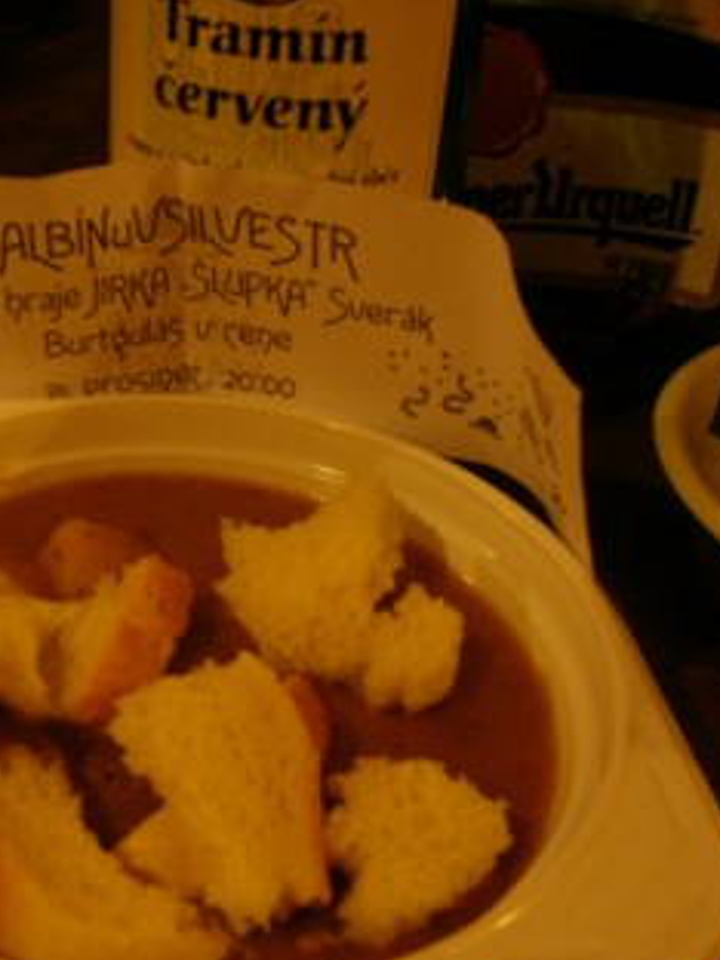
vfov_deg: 36.8
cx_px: 102
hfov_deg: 27.2
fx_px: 1442
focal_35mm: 52
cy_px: 492
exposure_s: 1/8
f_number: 2.8
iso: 256
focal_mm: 60
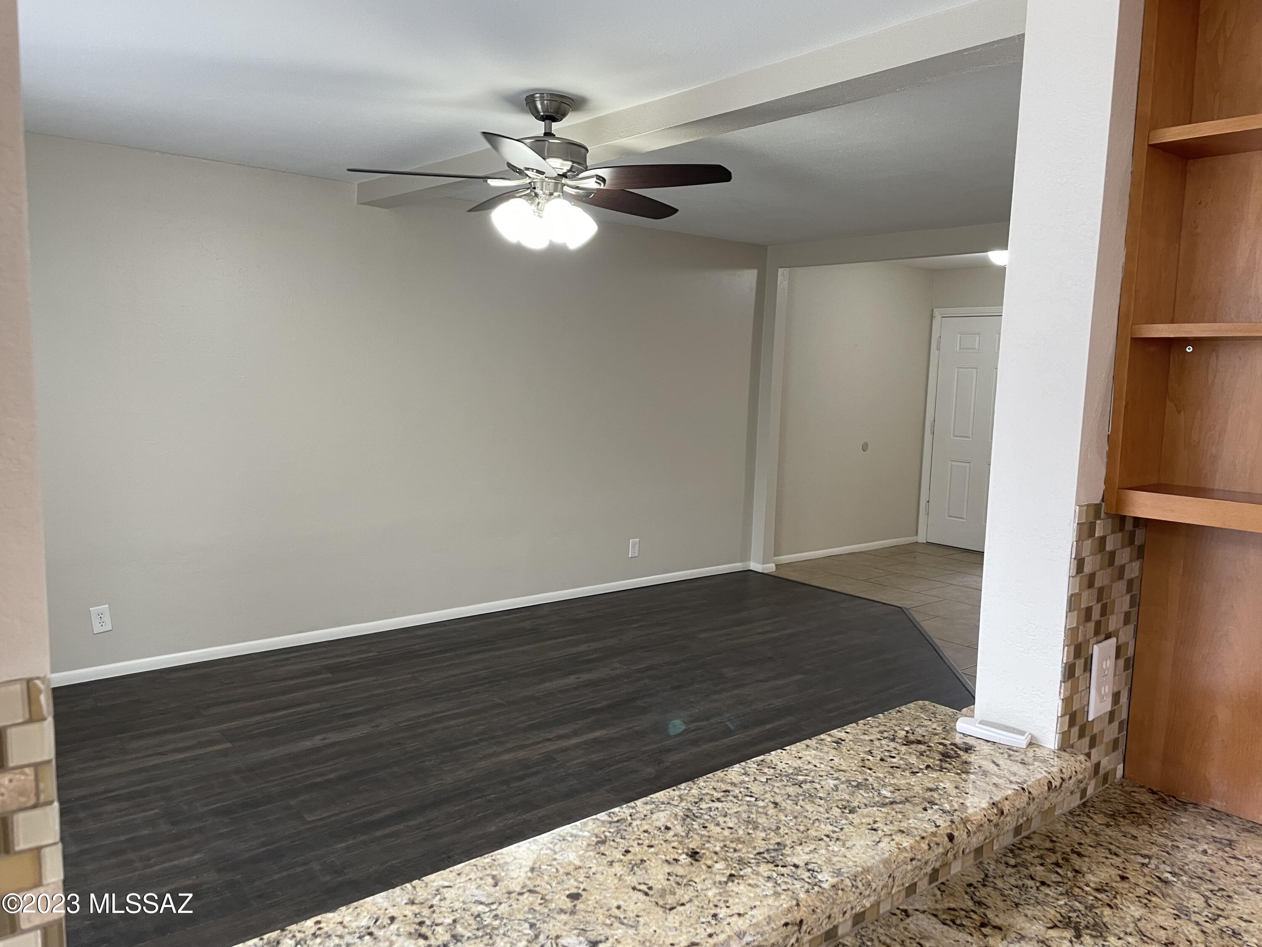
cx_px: 631
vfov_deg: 53.1
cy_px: 474
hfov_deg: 67.3
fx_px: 948
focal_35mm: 26
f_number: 1.6
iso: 80
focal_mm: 4.2
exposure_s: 1/60
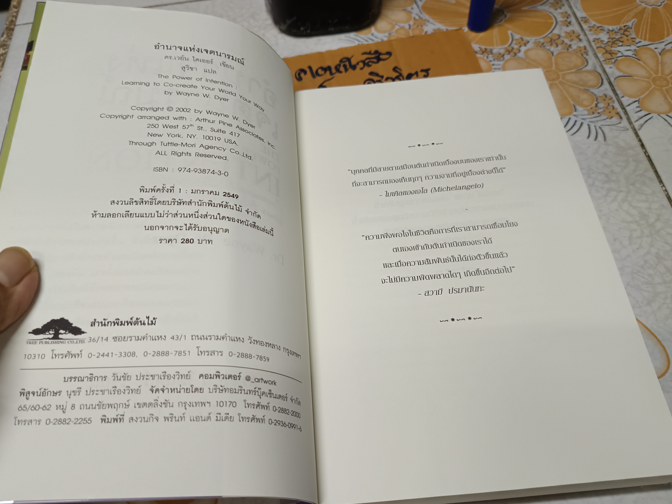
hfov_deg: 63.4
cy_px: 287
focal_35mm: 28
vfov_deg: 49.6
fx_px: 544
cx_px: 330
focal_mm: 5.31
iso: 1008
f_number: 1.7
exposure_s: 1/50
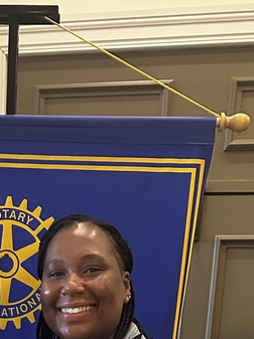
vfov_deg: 22.0
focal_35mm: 73
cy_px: 514
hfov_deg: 19.6
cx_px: 12
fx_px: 716
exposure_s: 1/40
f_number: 1.78
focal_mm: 6.86
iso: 1000
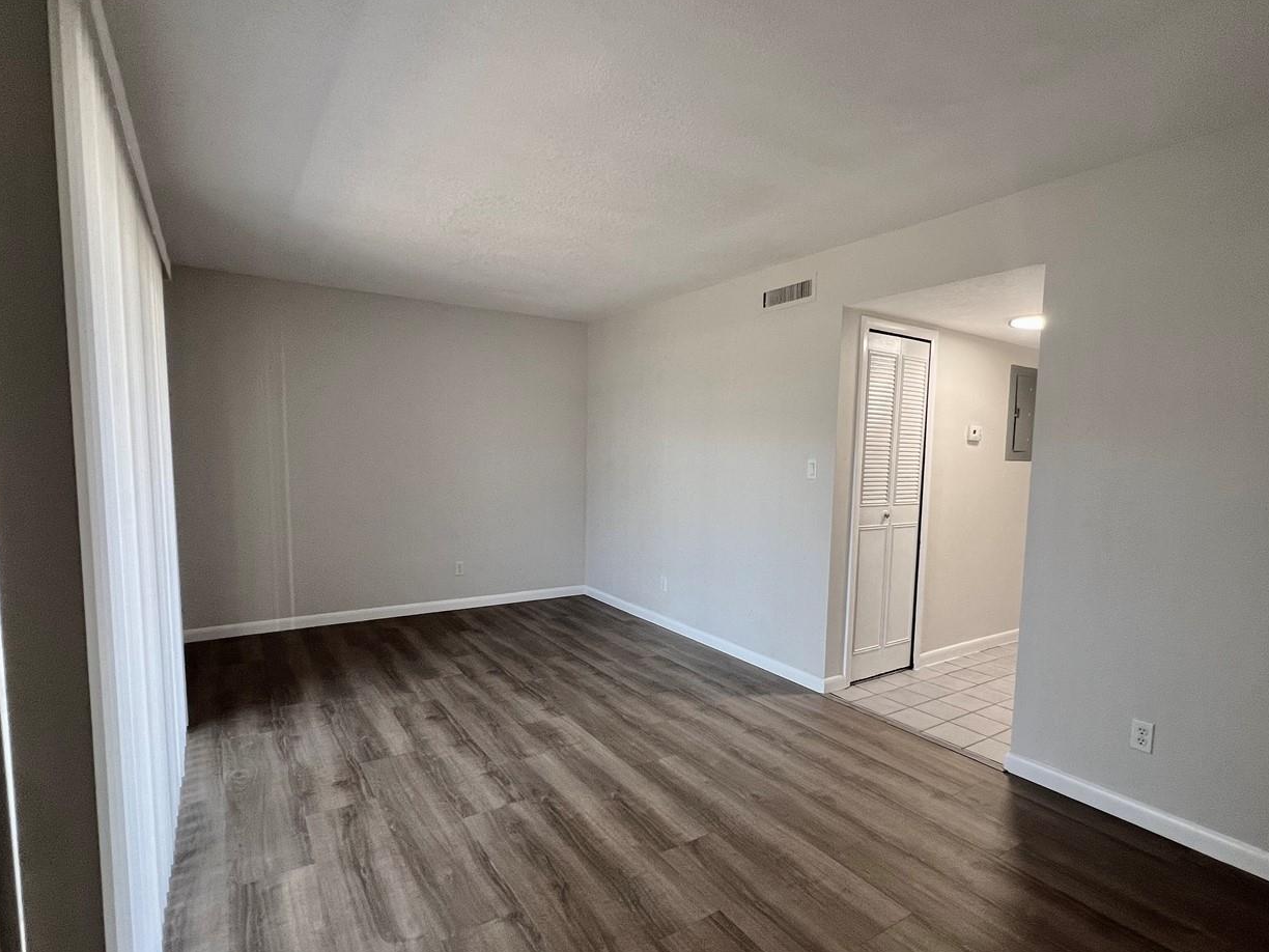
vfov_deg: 74.6
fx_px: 623
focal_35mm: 17
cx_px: 671
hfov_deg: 90.9
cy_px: 510
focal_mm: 1.57
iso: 125
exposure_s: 1/99
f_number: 1.8
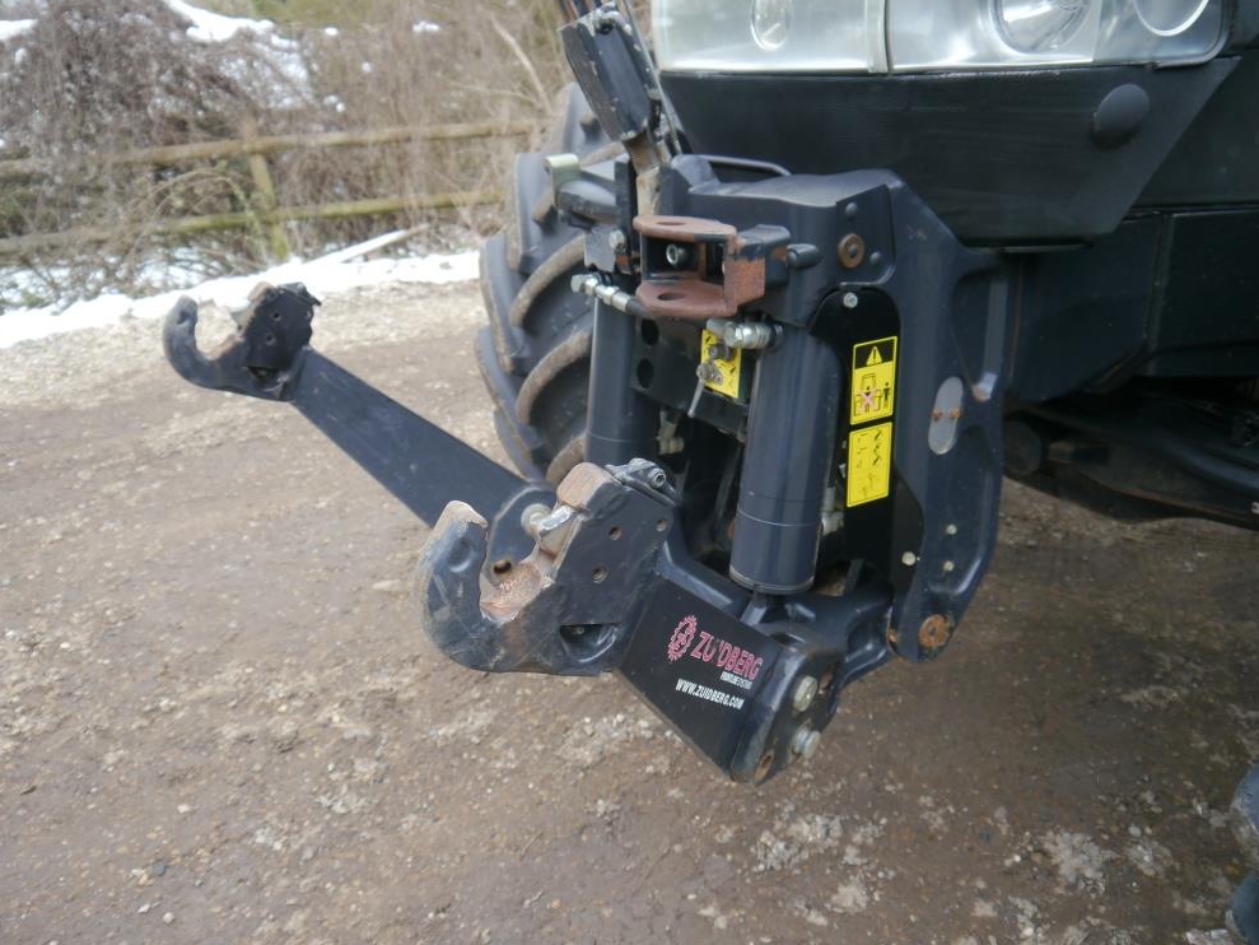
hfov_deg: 61.6
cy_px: 479
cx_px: 612
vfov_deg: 48.2
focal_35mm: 29
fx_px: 1055
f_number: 3.5
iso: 250
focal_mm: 14
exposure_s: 1/60
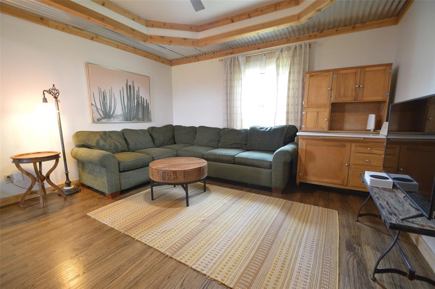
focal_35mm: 15
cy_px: 144
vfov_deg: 77.2
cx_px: 218
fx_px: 181
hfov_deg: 100.5
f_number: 3.5
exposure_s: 1/20
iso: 800
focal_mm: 10
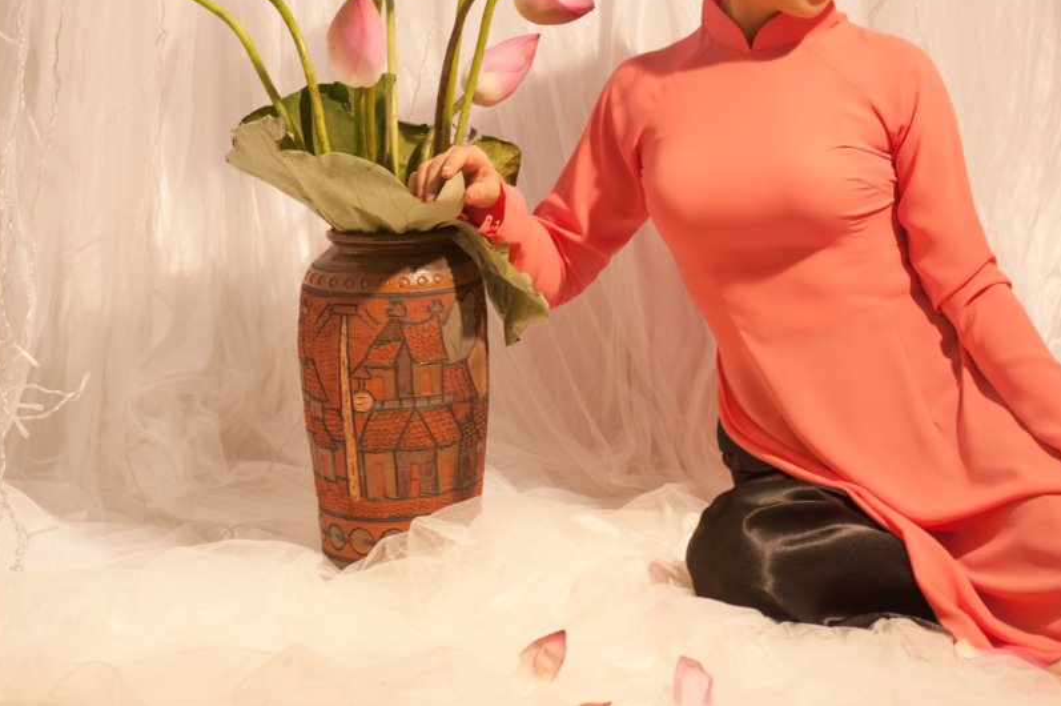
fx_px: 2680
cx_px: 773
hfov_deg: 22.2
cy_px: 177
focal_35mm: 91
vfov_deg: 14.9
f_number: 4
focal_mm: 58
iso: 250
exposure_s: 1/125
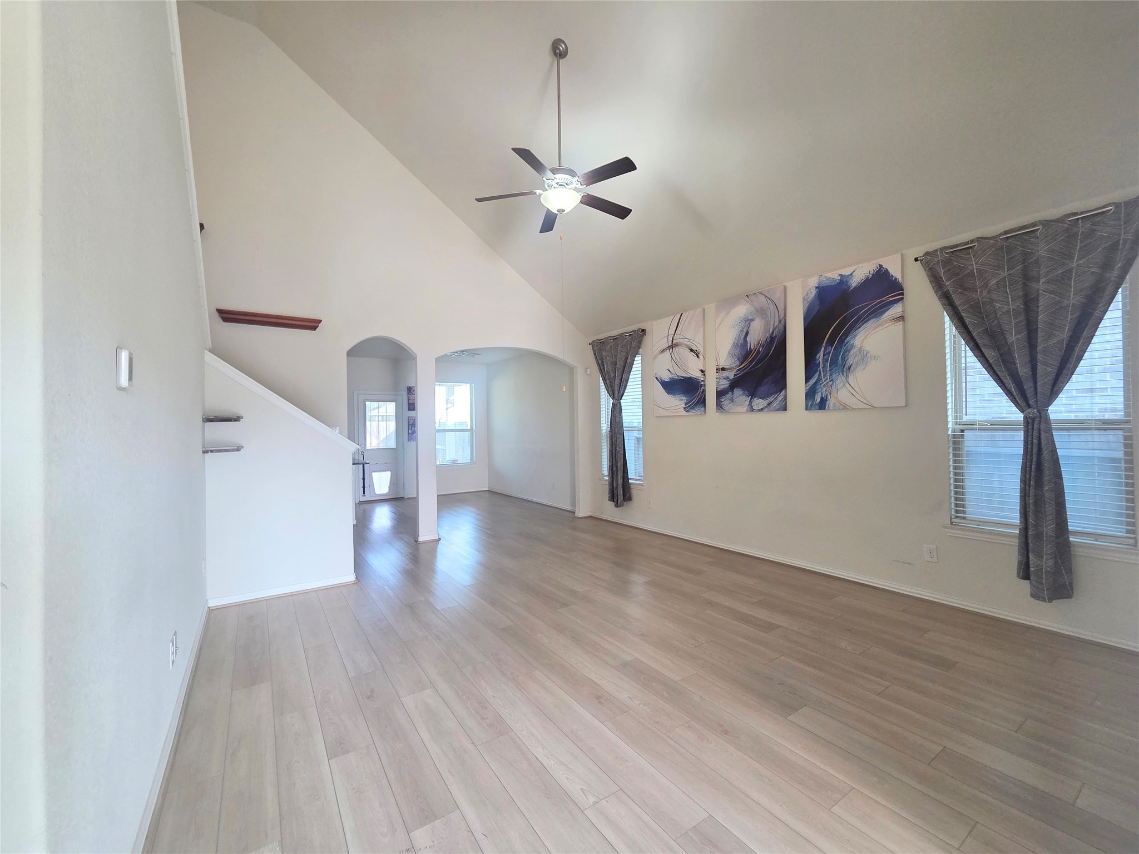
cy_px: 427
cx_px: 570
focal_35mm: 13
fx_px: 428
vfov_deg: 89.9
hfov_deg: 106.2
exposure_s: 1/120
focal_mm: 2.2
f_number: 2.2
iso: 200
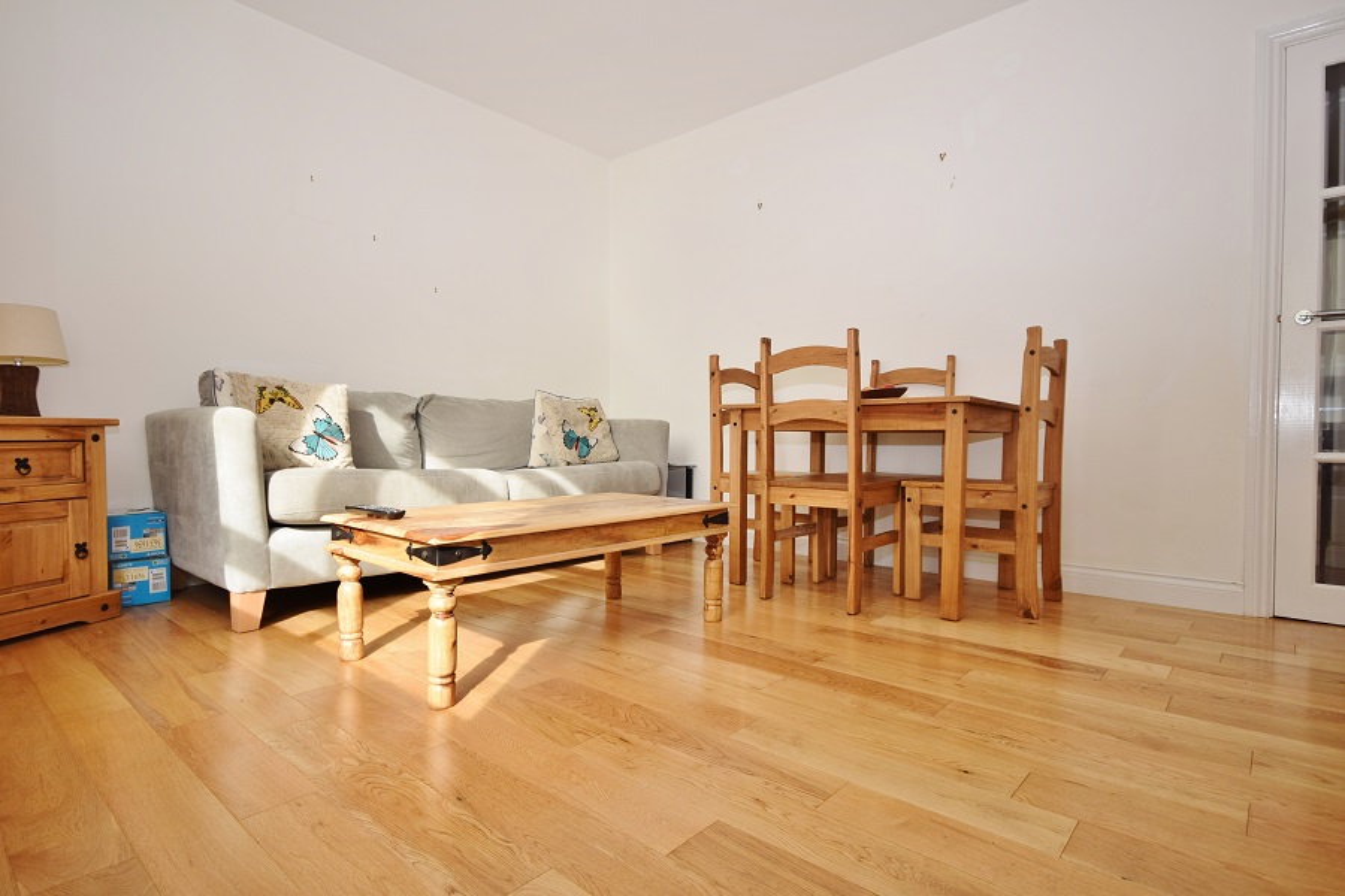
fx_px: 672
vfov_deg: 67.4
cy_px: 448
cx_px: 672
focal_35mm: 18
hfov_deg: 90.0
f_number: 5.6
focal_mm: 12
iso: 320
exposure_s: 1/125
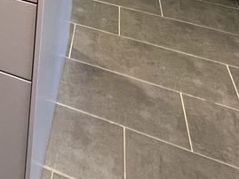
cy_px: -165
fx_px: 401
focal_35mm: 58
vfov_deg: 18.3
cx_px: -110
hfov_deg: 25.7
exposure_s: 1/49
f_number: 1.8
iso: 320
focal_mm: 1.57
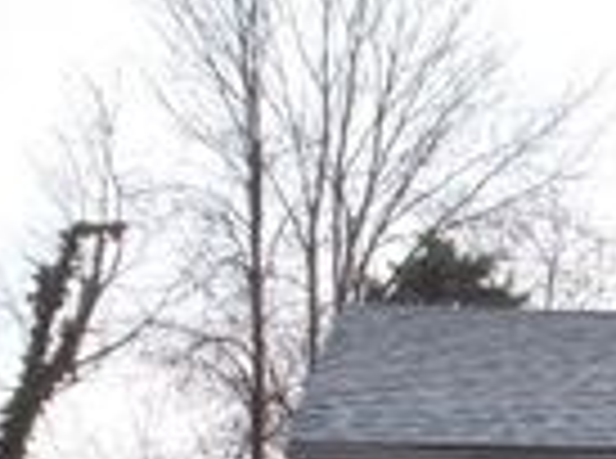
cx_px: 679
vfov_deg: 8.9
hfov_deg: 12.1
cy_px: 731
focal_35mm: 161
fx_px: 2858
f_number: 4.2
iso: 80
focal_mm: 7.9
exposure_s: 1/100
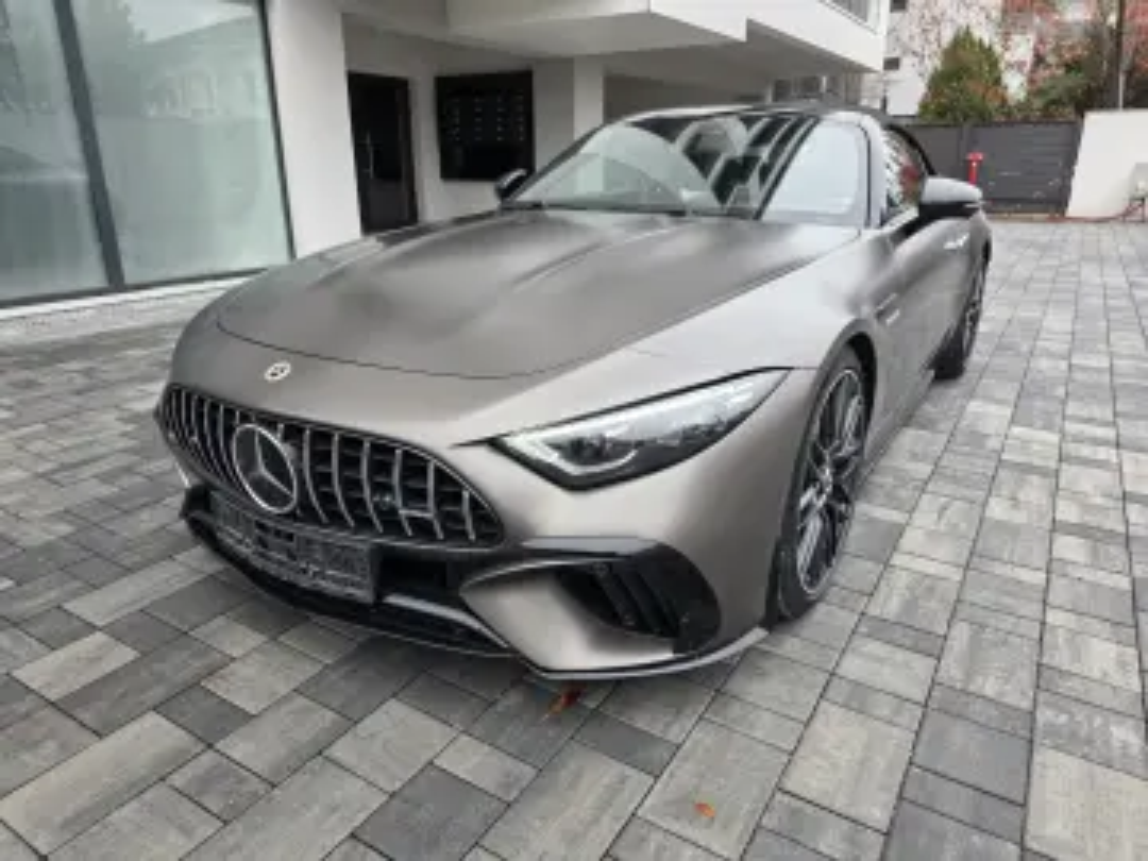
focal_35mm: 23
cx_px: 574
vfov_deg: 58.9
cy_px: 430
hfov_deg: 73.9
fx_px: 763
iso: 50
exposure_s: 1/180
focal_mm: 6.25
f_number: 1.7
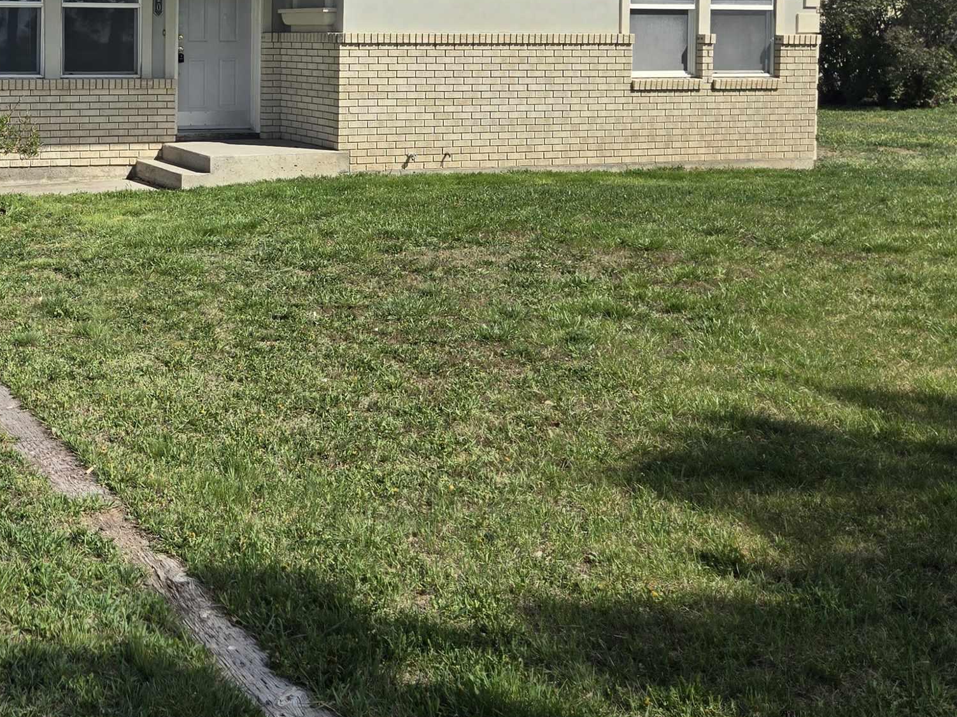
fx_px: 1299
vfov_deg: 29.8
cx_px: 52
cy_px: 95
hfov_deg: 37.1
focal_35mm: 47
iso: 25
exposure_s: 1/2116
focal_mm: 5.4
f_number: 1.8
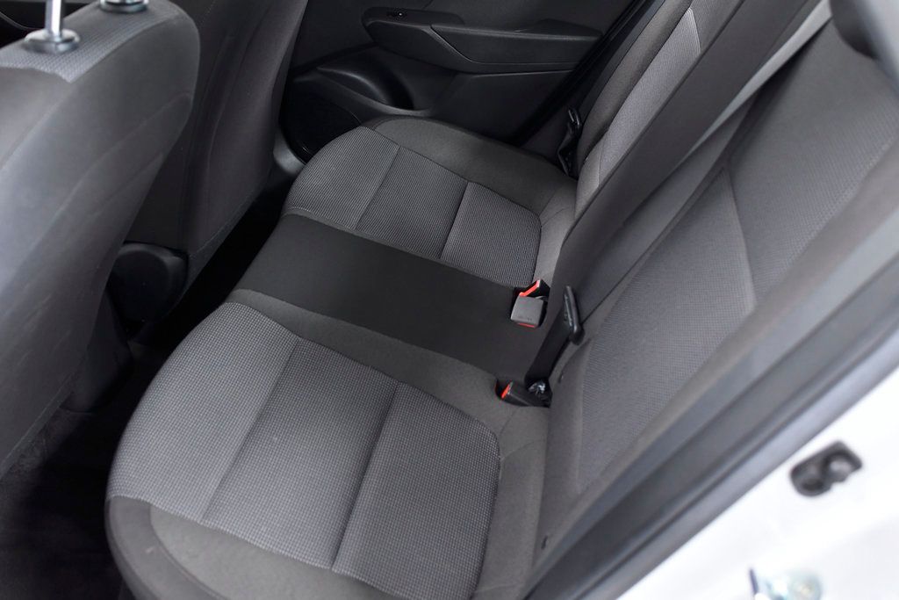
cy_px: 300
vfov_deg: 36.9
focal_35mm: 36
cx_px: 450
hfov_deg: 53.1
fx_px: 899
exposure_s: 1/100
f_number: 3.5
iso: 1250
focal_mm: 24
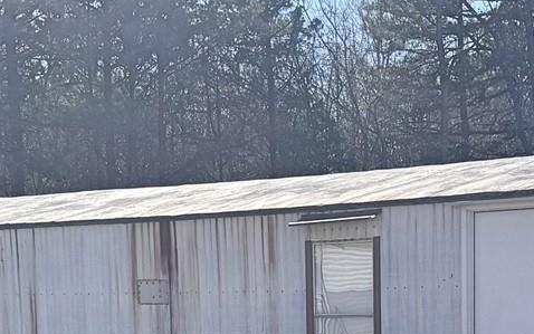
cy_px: 581
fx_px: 1587
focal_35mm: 109
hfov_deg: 18.9
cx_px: 446
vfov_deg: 11.3
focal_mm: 6.76
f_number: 1.78
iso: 80
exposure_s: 1/3597
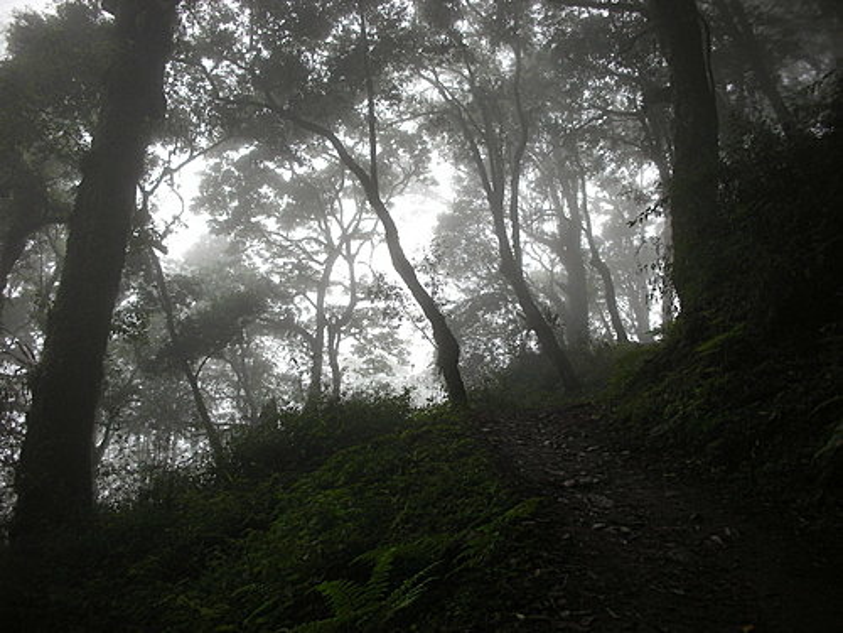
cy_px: 316
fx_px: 852
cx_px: 422
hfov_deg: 52.6
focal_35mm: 35
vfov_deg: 40.7
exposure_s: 1/148
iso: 50
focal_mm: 5.8
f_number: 3
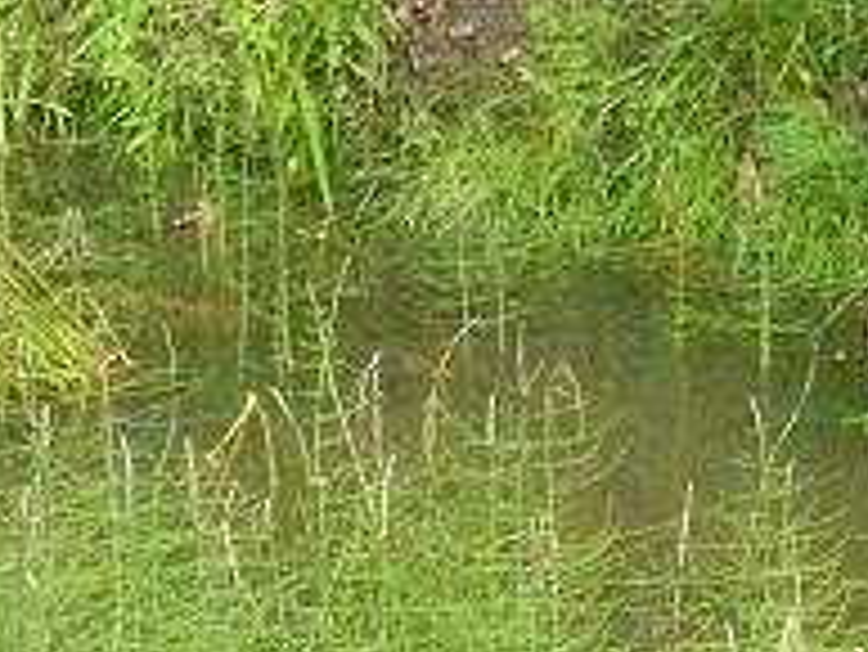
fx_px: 5721
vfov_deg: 6.5
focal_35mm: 228
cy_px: 733
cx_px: 612
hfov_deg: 8.7
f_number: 5.4
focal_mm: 14.3
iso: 125
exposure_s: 1/60
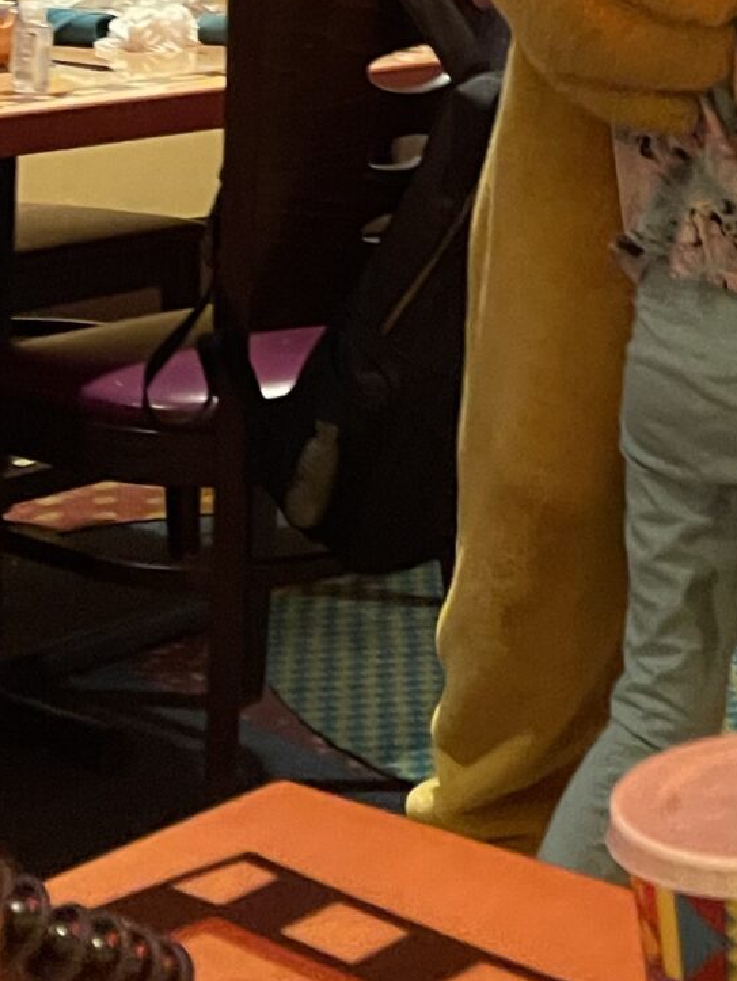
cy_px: -299
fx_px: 2609
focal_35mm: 92
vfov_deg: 19.6
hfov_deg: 15.2
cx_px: 1007
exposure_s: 1/30
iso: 640
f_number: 1.6
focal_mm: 5.1
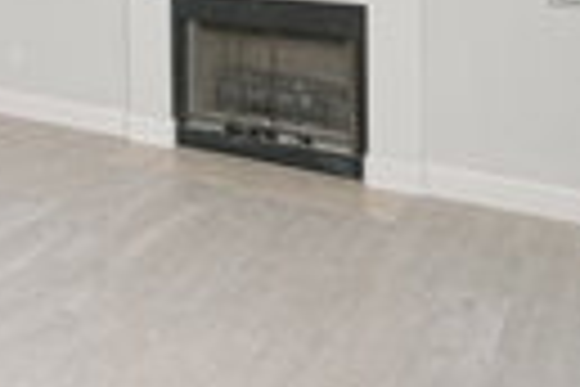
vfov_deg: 21.5
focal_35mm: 56
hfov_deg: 28.0
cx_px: -216
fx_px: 902
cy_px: -140
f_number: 5
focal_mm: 10
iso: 200
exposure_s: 1/85
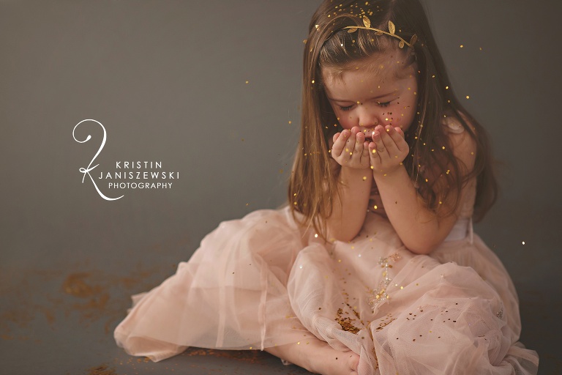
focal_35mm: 85
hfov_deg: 23.9
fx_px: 1327
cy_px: 188
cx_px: 281
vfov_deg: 16.1
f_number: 2.4
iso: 800
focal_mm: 85
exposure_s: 1/1000
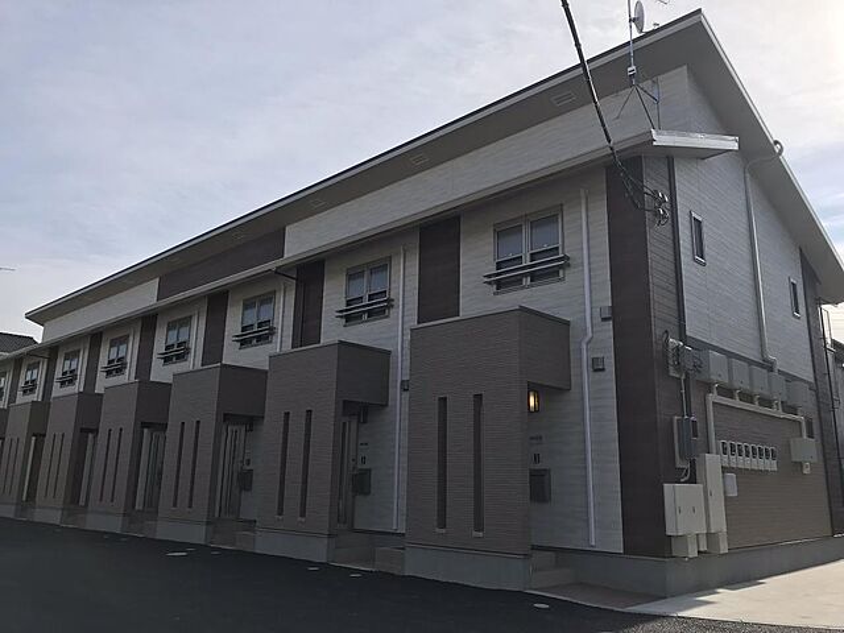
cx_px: 422
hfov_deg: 63.4
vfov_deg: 49.7
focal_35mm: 28
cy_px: 316
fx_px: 683
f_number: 1.8
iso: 20
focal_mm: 3.99
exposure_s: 1/2336
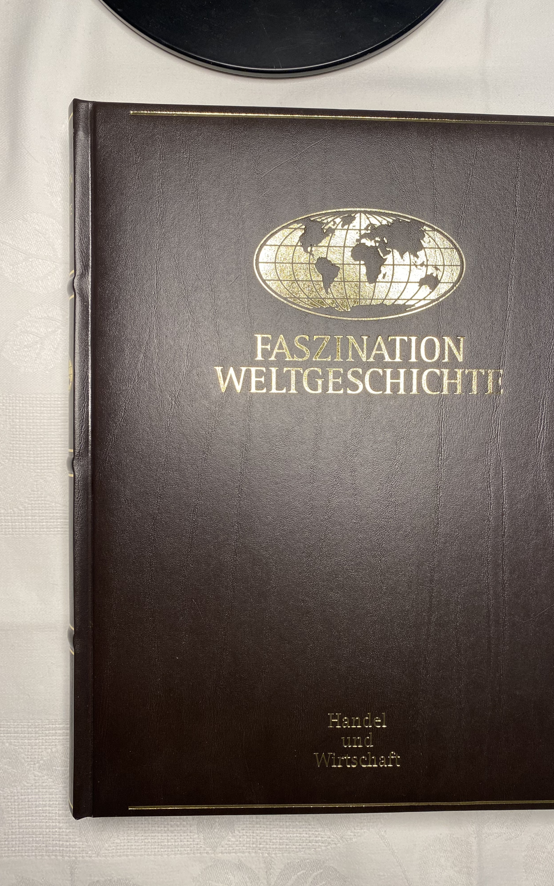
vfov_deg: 66.5
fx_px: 677
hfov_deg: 44.4
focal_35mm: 28
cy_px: 445
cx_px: 325
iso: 64
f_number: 1.8
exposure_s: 1/50
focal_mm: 4.25
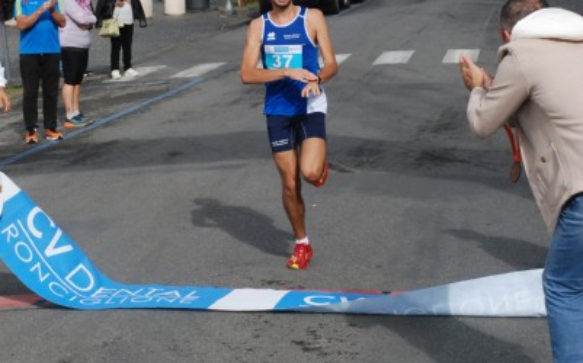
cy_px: 100
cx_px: 292
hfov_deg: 20.6
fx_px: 1604
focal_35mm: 101
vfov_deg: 12.9
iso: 1000
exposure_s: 1/1600
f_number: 7.1
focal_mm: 44
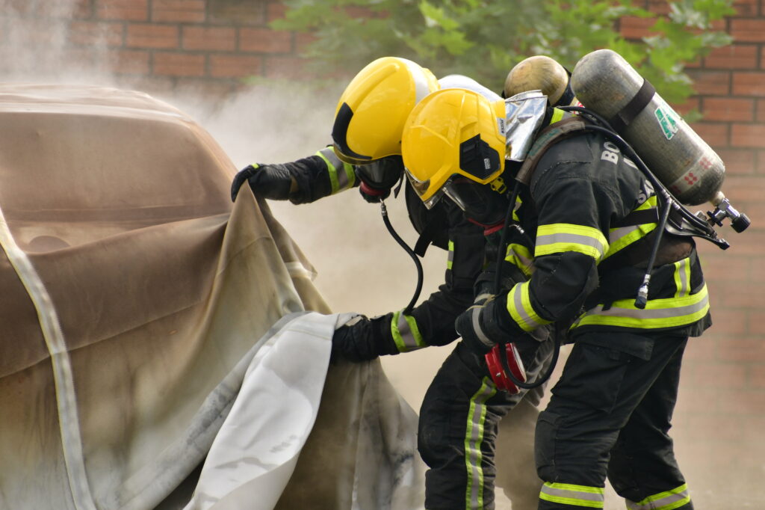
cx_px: 382
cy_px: 255
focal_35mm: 450
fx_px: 9559
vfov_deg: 3.1
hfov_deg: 4.6
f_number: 9
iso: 200
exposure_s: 1/320
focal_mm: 300
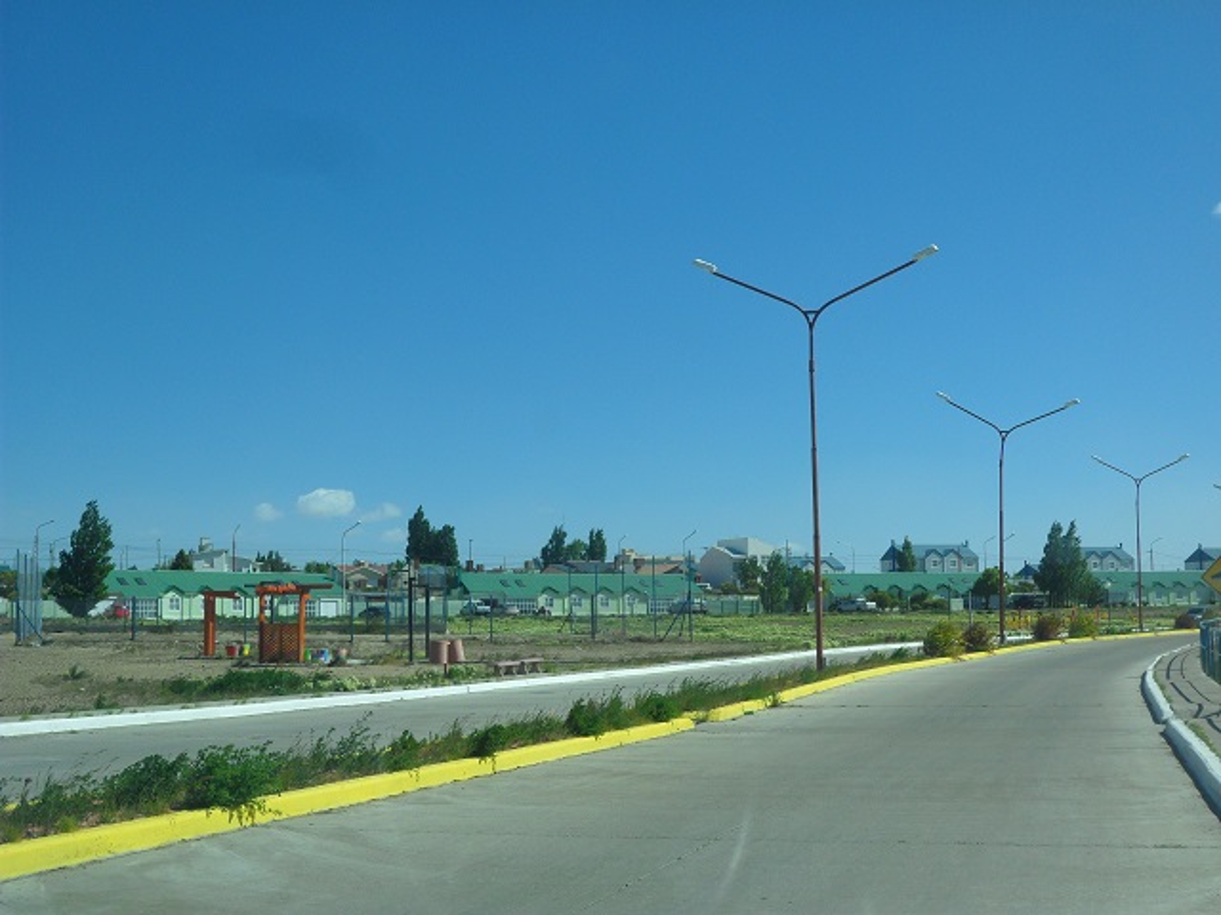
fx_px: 1552
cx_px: 610
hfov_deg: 42.9
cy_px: 458
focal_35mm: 44
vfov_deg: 32.9
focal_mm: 7.8
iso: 80
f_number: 4.5
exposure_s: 1/750
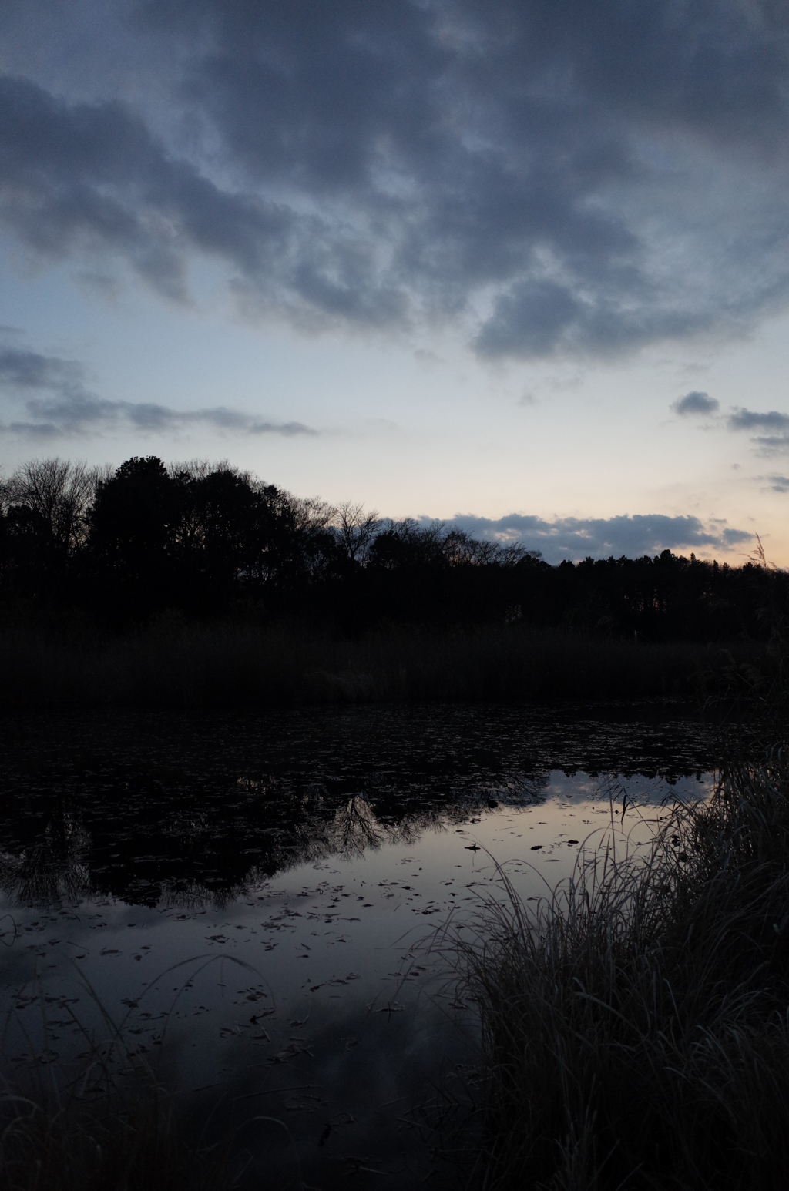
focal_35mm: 28
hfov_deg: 46.2
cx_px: 394
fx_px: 925
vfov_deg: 65.6
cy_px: 596
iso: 800
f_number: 2.8
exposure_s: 1/40
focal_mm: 18.3
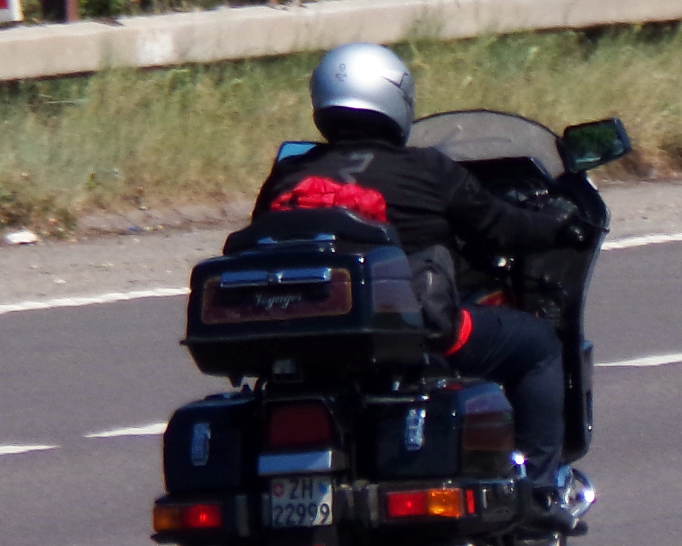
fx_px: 16611
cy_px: 329
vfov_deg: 1.9
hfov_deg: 2.4
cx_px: 360
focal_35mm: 823
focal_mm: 111.8
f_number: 6.3
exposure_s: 1/600
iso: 100
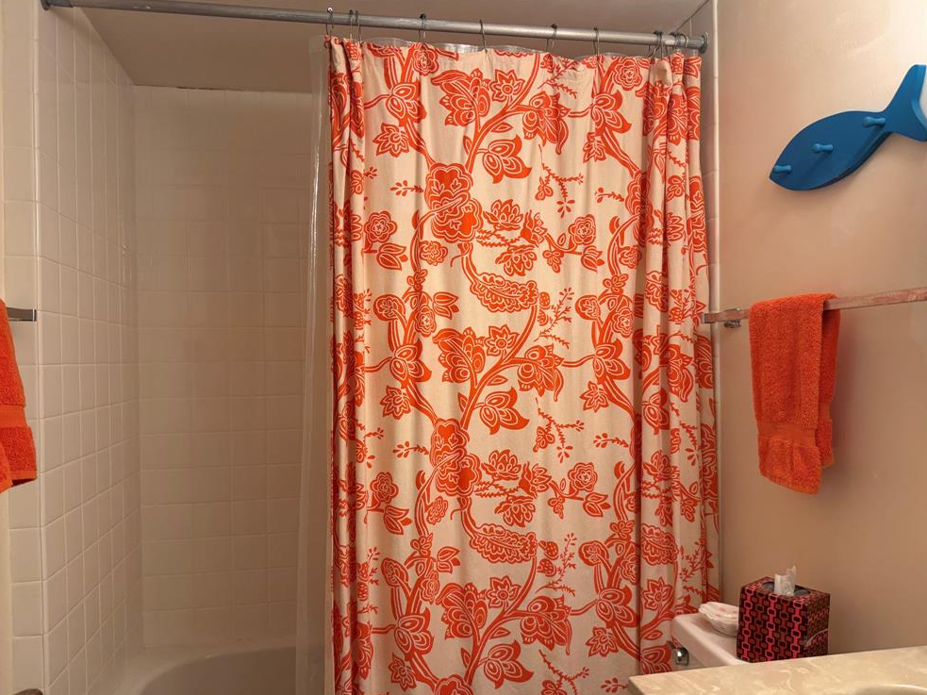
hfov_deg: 69.4
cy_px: 356
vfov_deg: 54.9
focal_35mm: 25
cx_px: 455
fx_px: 669
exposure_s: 1/120
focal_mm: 6.76
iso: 160
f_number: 1.78
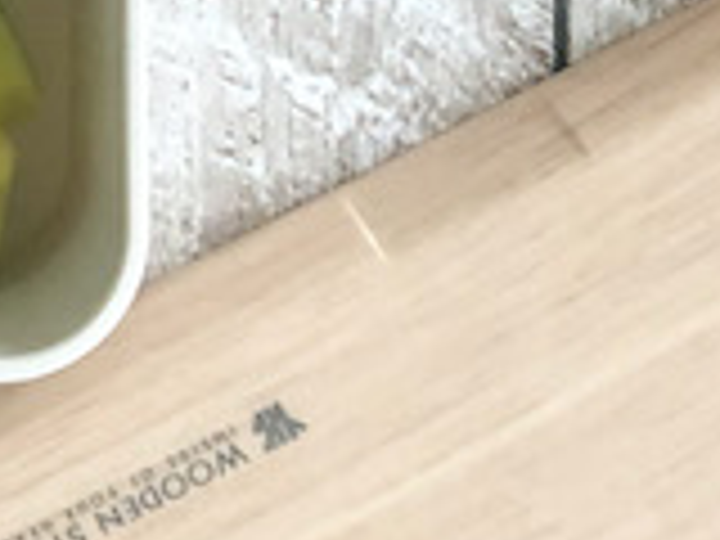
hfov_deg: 13.9
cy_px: -412
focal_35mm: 131
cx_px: -446
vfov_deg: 10.7
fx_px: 2725
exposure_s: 1/30
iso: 32
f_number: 1.8
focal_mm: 4
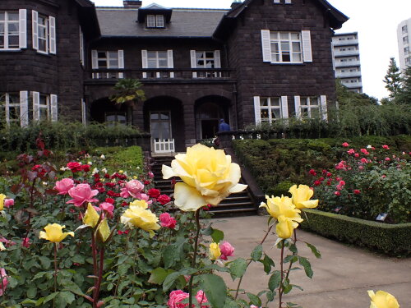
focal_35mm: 30
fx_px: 356
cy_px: 154
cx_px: 206
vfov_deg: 46.8
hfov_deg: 60.0
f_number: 3.2
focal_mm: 5.4
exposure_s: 1/320
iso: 100
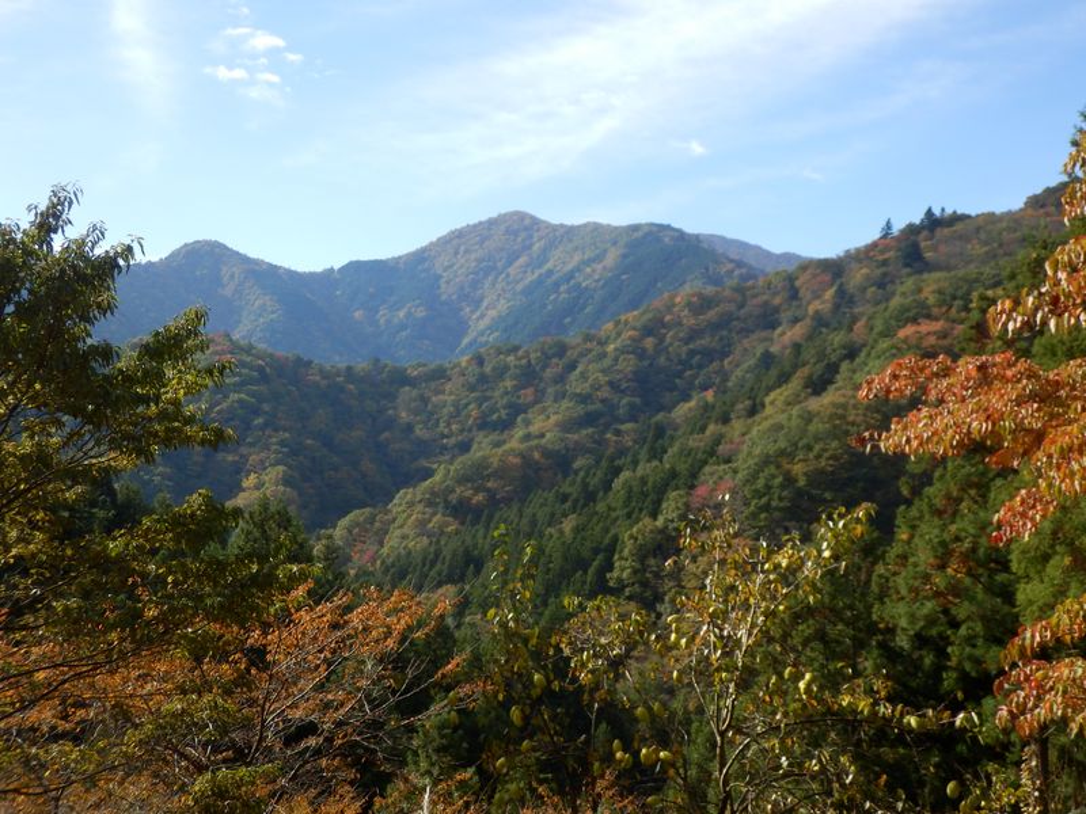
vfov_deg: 32.9
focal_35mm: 44
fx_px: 1380
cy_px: 407
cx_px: 543
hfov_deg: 42.9
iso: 80
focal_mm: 7.9
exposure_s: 1/320
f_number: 4.2
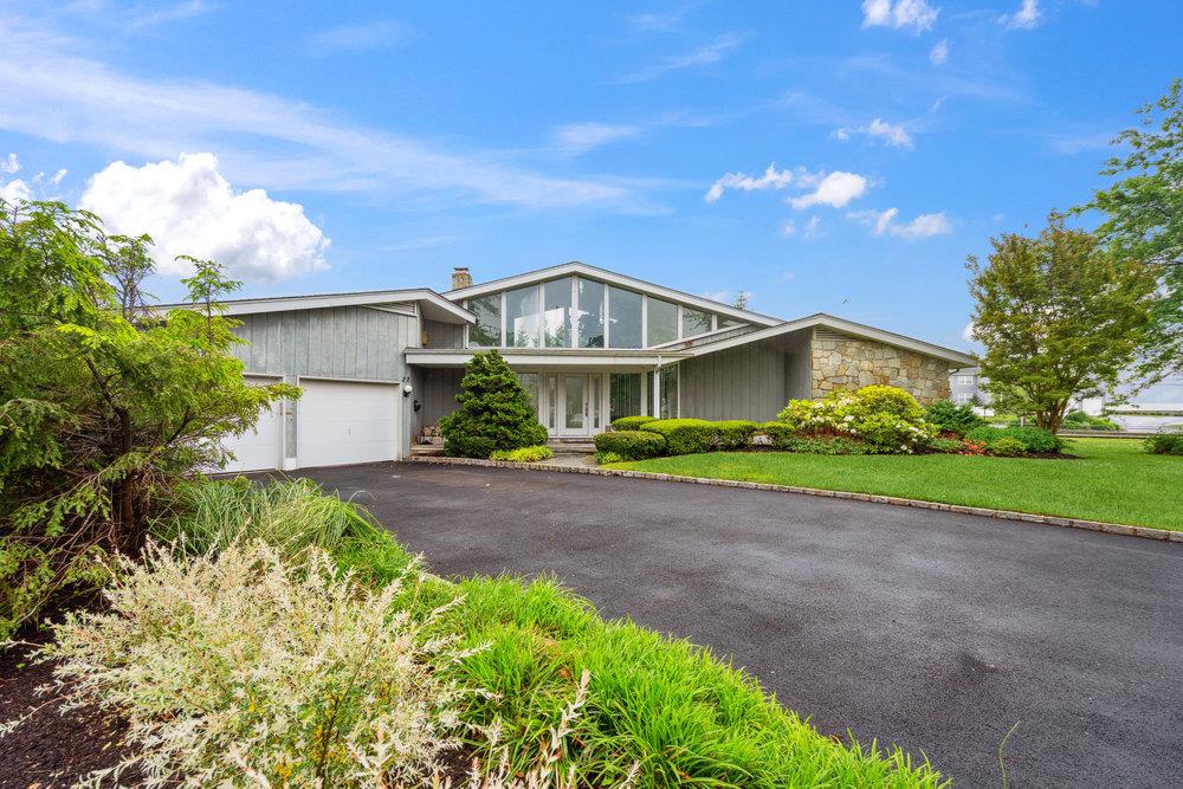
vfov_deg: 73.8
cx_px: 592
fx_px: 526
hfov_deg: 96.7
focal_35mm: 16
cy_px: 394
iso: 250
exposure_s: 1/200
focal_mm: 16
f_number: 5
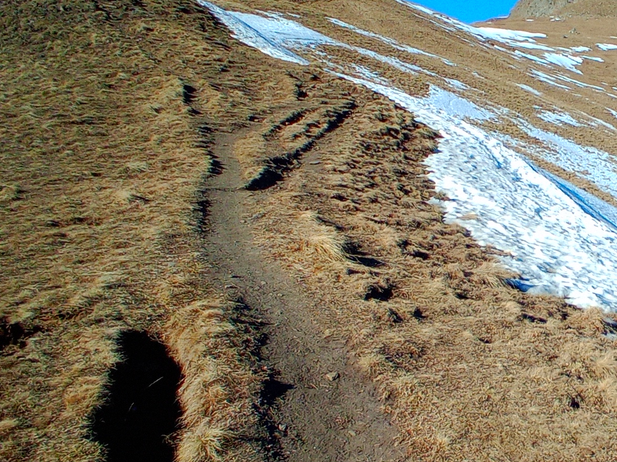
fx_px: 499
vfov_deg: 49.5
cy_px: 269
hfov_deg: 55.4
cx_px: 550
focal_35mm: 28
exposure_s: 1/822
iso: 102
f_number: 2.2
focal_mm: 1.4
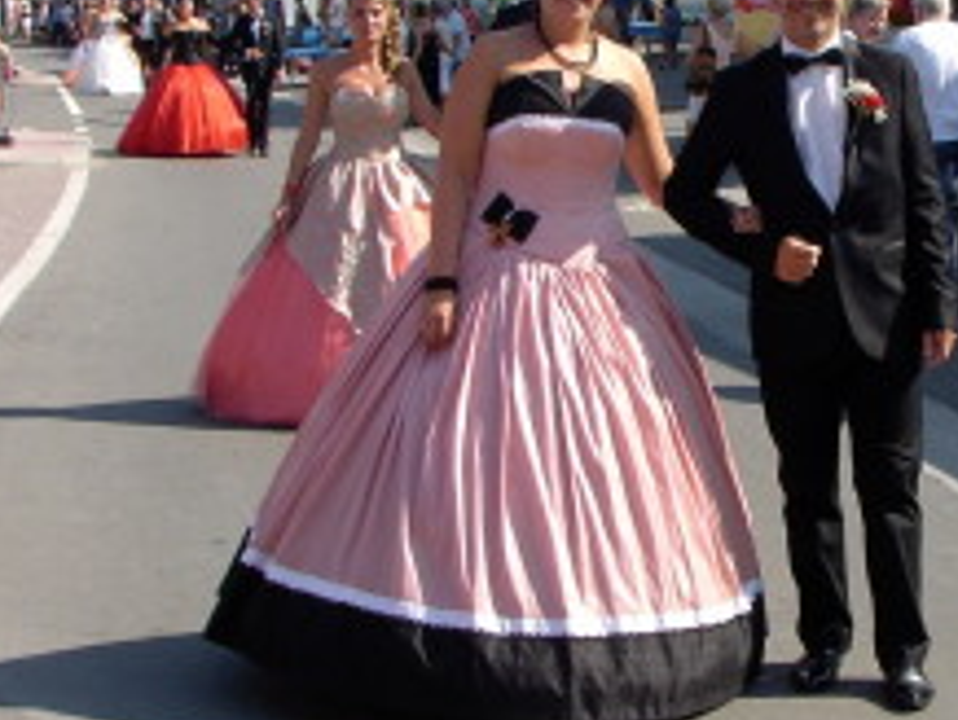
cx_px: 795
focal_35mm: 88
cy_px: 263
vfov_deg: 16.8
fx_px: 2438
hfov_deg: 21.9
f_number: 5
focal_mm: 6.2
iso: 70
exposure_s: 1/240
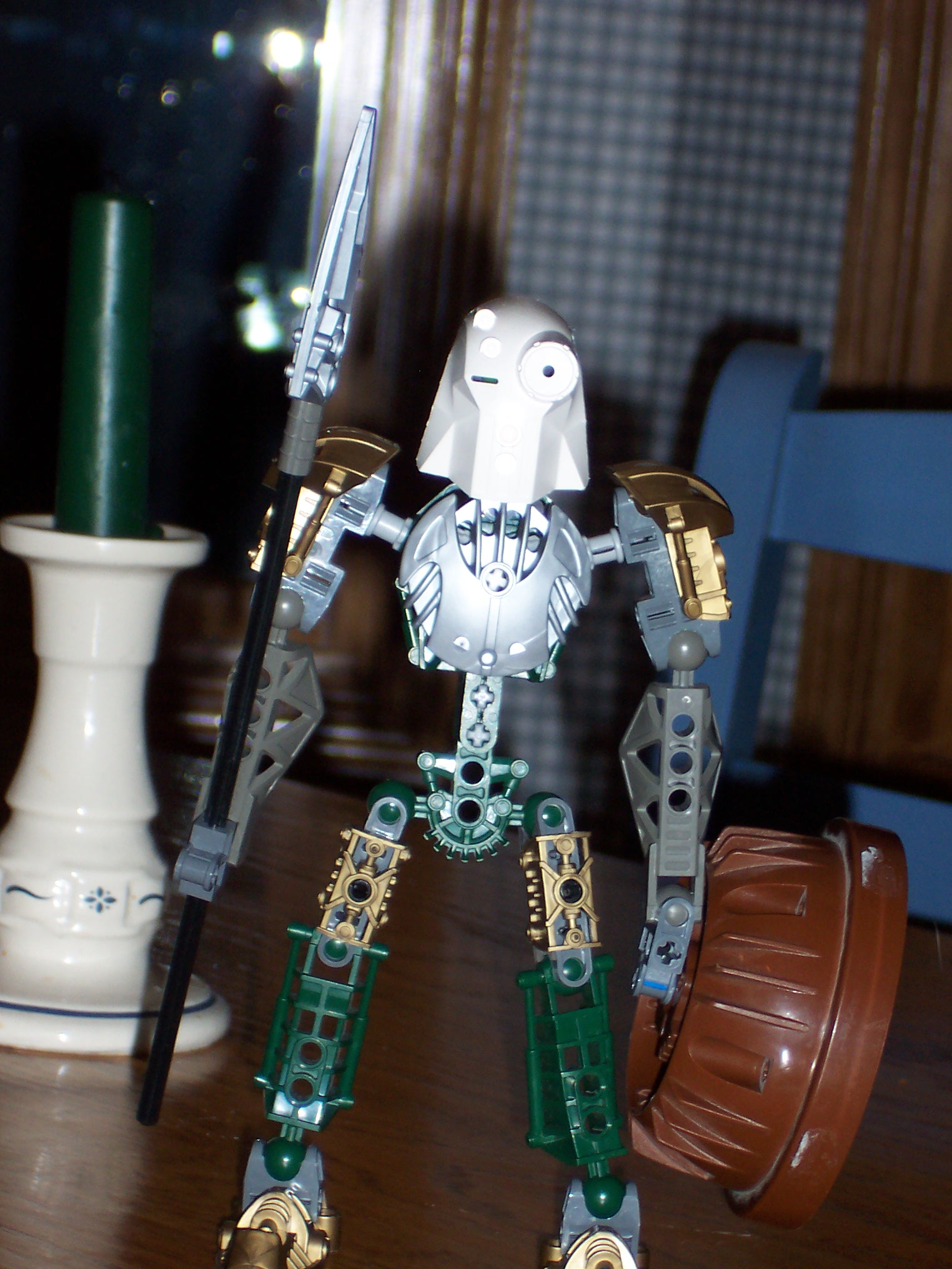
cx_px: 476
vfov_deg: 13.7
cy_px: 634
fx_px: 5280
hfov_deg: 10.3
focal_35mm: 144
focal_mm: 22.4
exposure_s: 1/125
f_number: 4.9
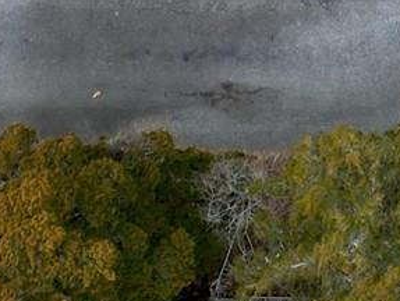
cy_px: -737
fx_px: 1978
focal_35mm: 171
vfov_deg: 7.3
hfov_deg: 10.9
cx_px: 700
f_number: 1.7
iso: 140
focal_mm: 6.72
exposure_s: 1/500
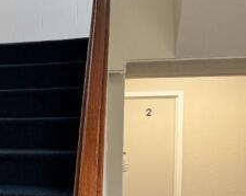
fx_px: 444
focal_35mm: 61
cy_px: 140
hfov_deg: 27.9
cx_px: -32
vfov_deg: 24.8
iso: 125
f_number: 1.78
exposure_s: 1/100
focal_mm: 6.76
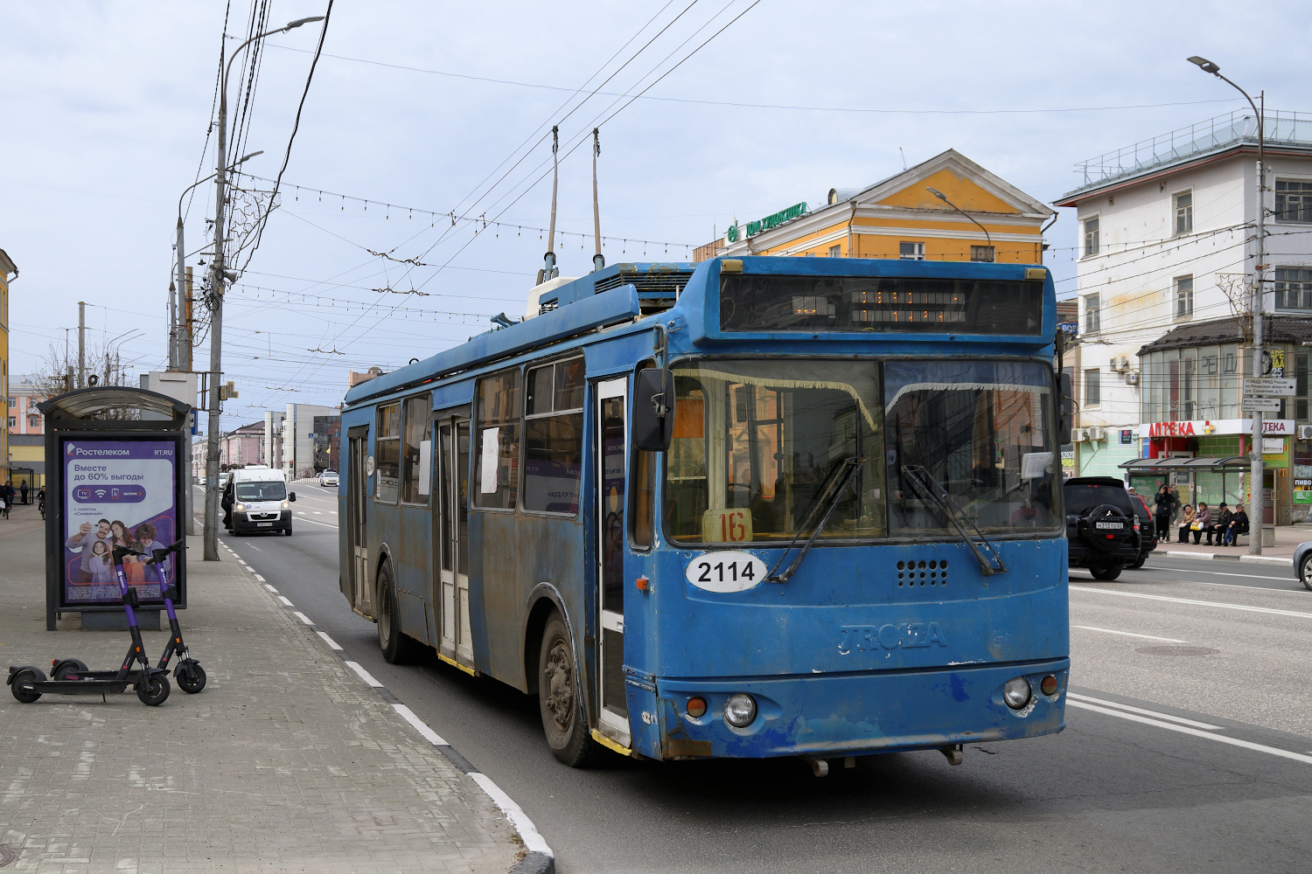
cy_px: 437
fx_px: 1339
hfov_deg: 52.2
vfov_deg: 36.2
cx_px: 656
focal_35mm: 37
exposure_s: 1/1250
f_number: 5
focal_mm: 24.5
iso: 200
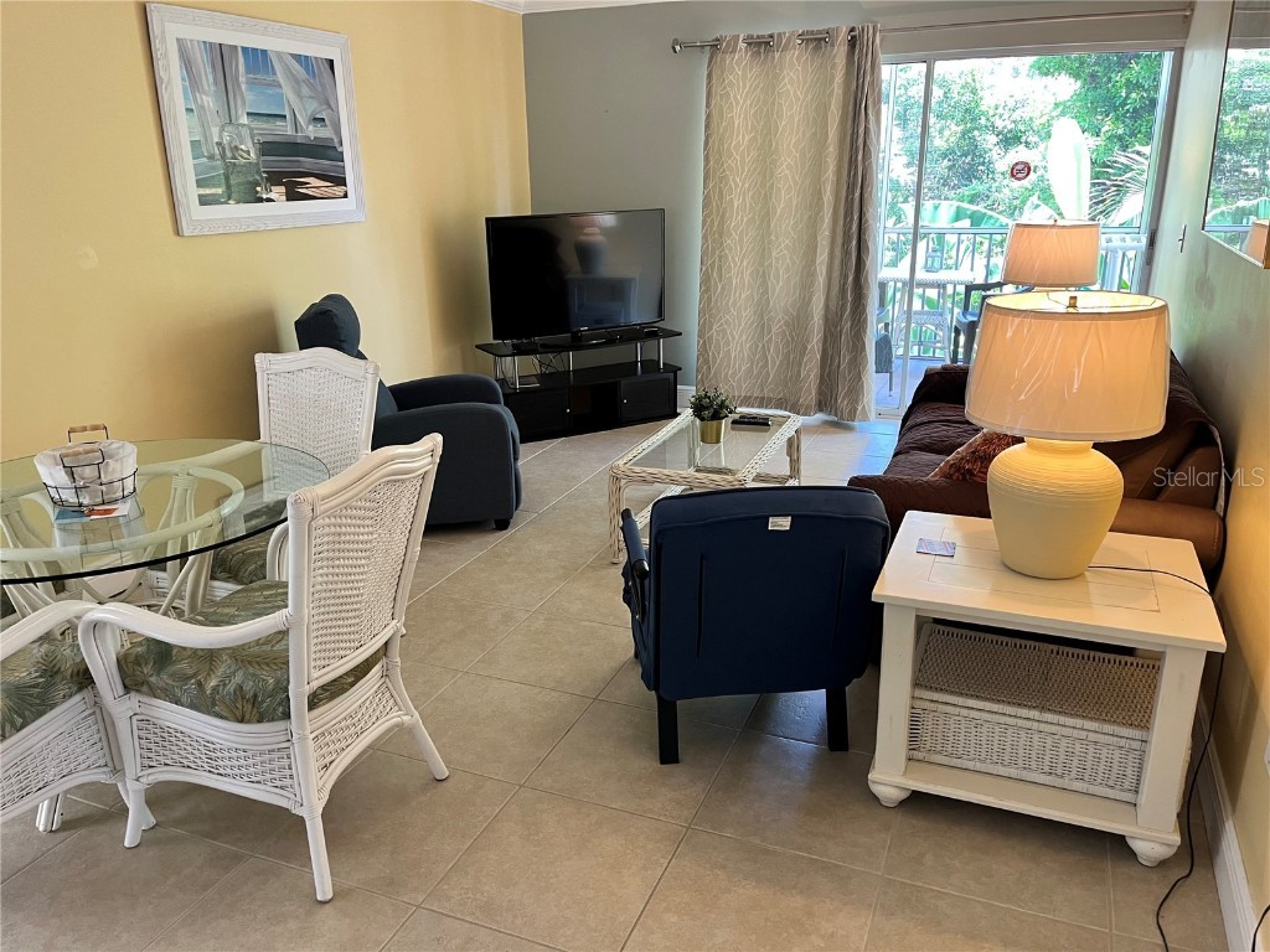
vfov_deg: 53.1
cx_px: 635
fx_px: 954
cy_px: 476
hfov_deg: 67.3
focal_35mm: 26
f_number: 1.6
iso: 125
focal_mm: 5.1
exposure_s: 1/60
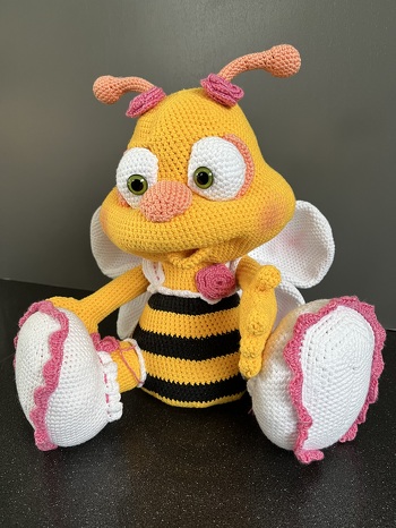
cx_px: 198
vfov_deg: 67.3
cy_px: 264
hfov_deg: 53.1
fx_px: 396
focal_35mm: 26
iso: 125
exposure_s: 1/79
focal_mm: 5.1
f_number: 1.6
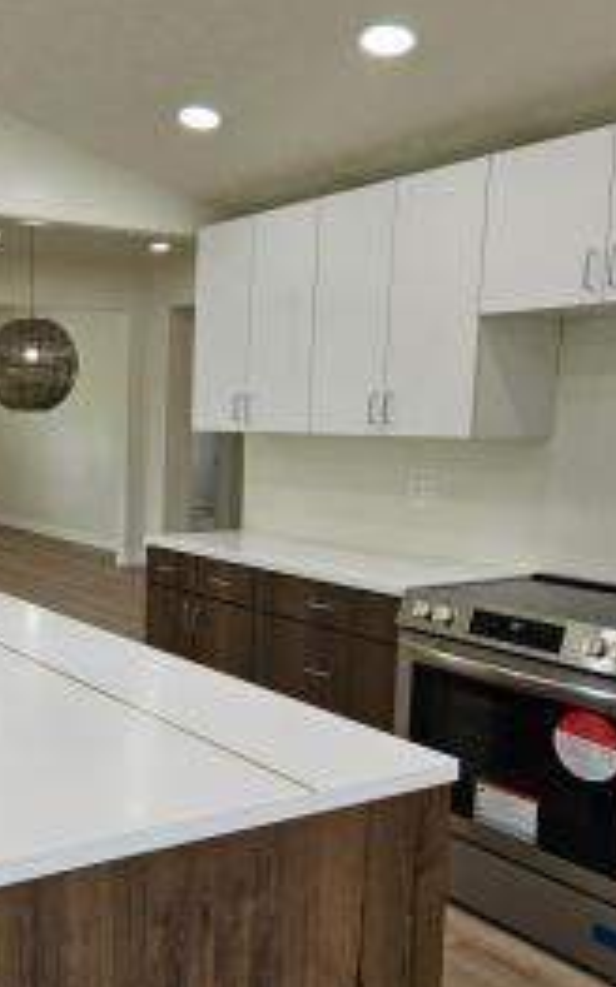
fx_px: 995
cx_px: 2
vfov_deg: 52.8
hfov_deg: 31.8
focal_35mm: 37
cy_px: 518
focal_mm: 5.4
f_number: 1.8
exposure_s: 1/120
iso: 40
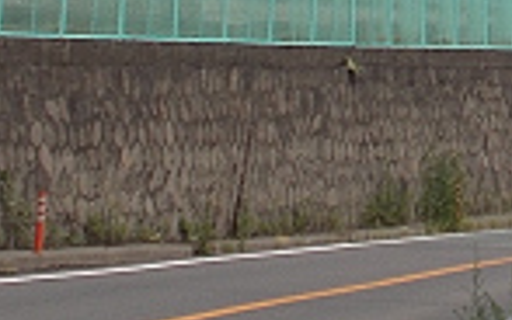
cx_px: 623
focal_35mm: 268
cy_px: -456
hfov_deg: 7.8
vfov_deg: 4.8
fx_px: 3741
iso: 80
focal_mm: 10.3
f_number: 12.3
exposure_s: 1/100
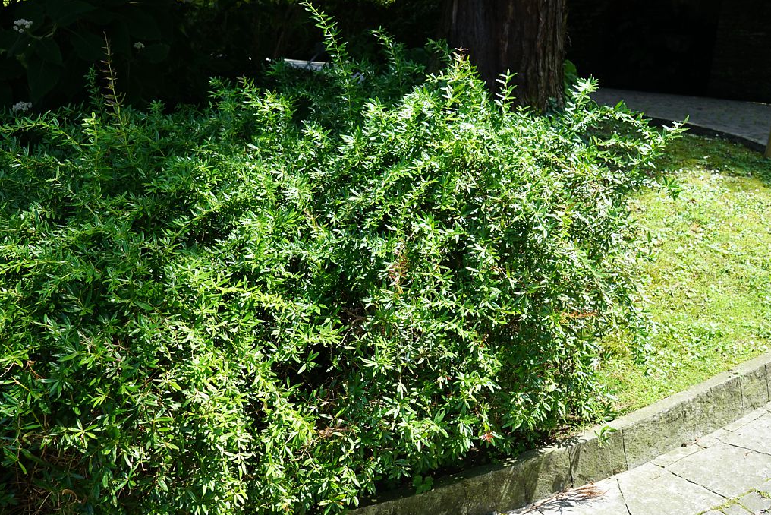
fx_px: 728
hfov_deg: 55.7
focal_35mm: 34
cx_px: 362
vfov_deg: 38.9
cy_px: 275
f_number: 7.1
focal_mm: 28
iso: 100
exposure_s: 1/80
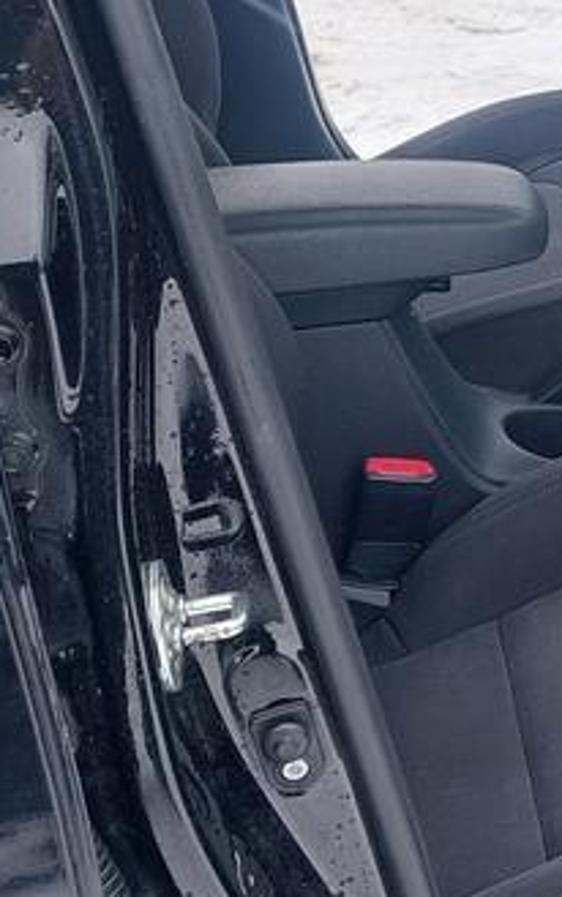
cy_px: 166
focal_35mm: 99
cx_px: 1323
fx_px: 2423
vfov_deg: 20.7
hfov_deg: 11.2
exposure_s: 1/259
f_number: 1.8
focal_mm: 5.23
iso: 40
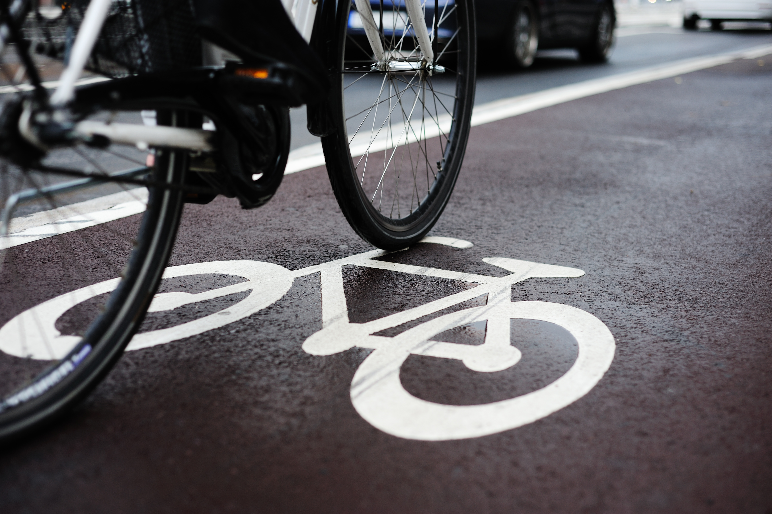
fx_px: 1072
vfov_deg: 27.0
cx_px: 386
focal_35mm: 50
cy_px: 257
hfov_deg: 39.6
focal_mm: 50
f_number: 2.8
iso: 200
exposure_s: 1/1000
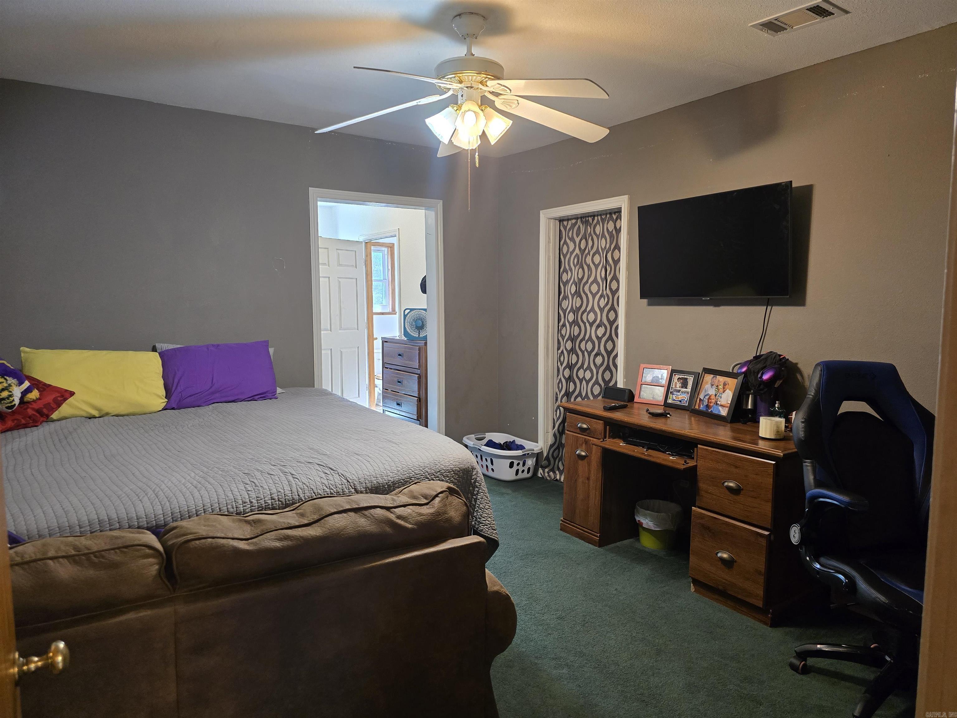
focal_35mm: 23
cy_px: 359
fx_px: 636
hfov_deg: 73.9
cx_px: 478
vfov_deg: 58.9
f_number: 1.7
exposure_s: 1/120
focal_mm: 6.3
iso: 640
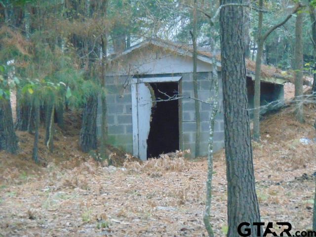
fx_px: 2282
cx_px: 158
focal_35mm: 250
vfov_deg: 5.9
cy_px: 118
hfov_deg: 7.9
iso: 800
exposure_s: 1/100
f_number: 4.1
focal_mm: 44.9
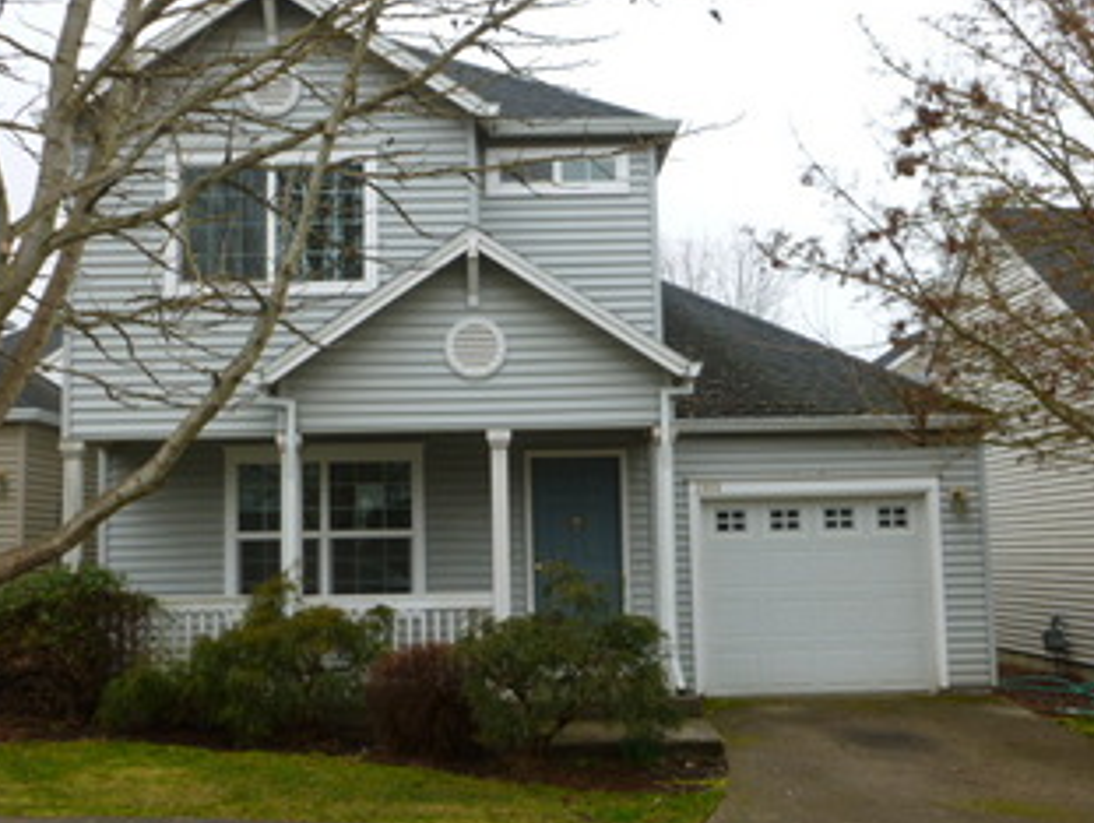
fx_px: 1266
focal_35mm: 40
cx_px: 524
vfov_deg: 36.0
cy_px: 380
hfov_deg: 46.7
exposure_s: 1/250
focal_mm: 6.5
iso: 100
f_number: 3.6
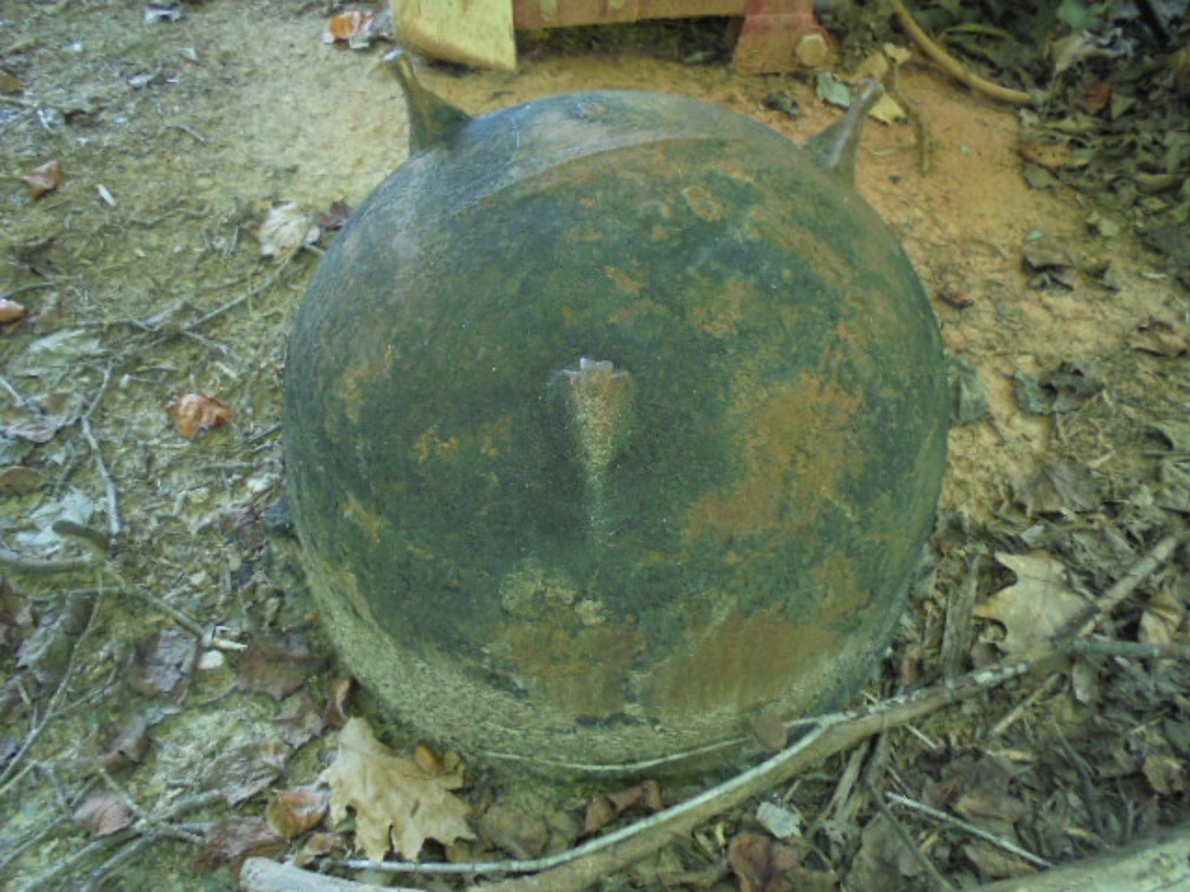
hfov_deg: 67.3
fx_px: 894
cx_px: 595
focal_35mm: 26
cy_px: 446
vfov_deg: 53.1
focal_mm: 4.6
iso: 320
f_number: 3.5
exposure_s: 1/50
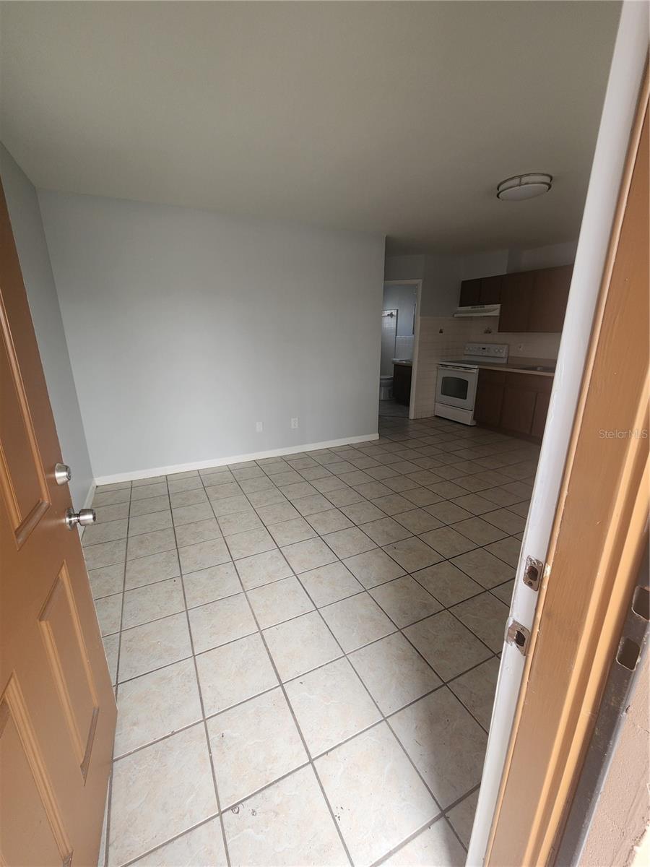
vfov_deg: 106.2
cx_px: 325
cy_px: 434
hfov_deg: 89.9
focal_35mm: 13
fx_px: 325
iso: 100
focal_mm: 2.2
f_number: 2.2
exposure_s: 1/120
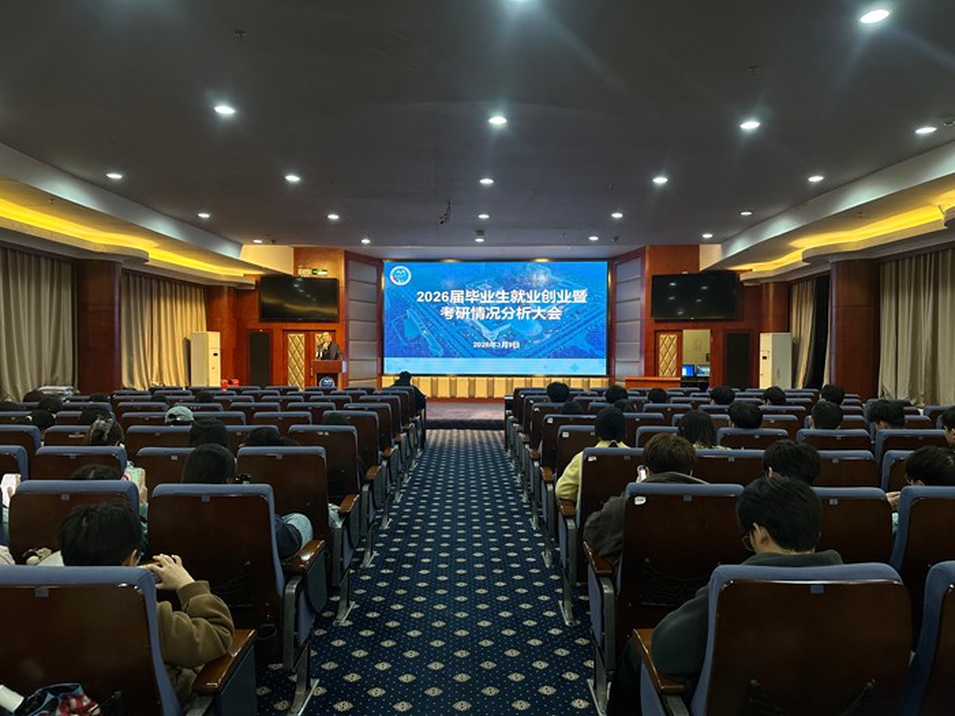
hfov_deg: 71.6
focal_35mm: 24
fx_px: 662
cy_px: 358
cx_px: 478
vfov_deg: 56.8
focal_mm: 6.86
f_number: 1.78
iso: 125
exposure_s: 1/50
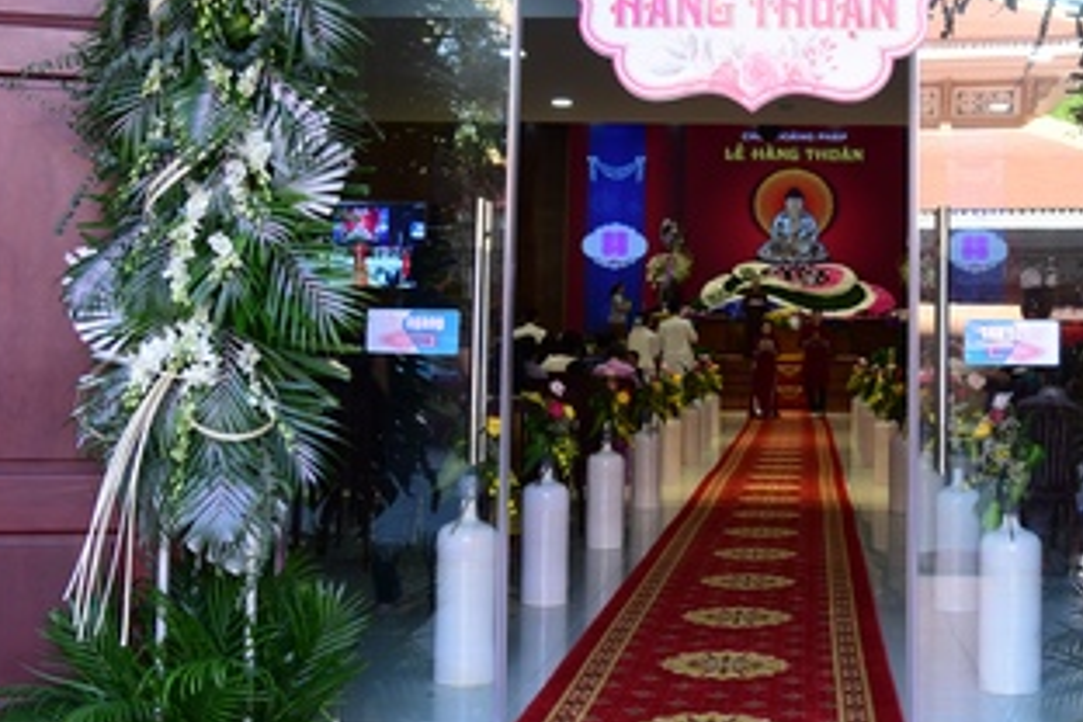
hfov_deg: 38.7
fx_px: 1504
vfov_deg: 26.5
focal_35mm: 50
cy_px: 156
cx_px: 802
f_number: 4
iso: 320
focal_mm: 24
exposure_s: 1/100
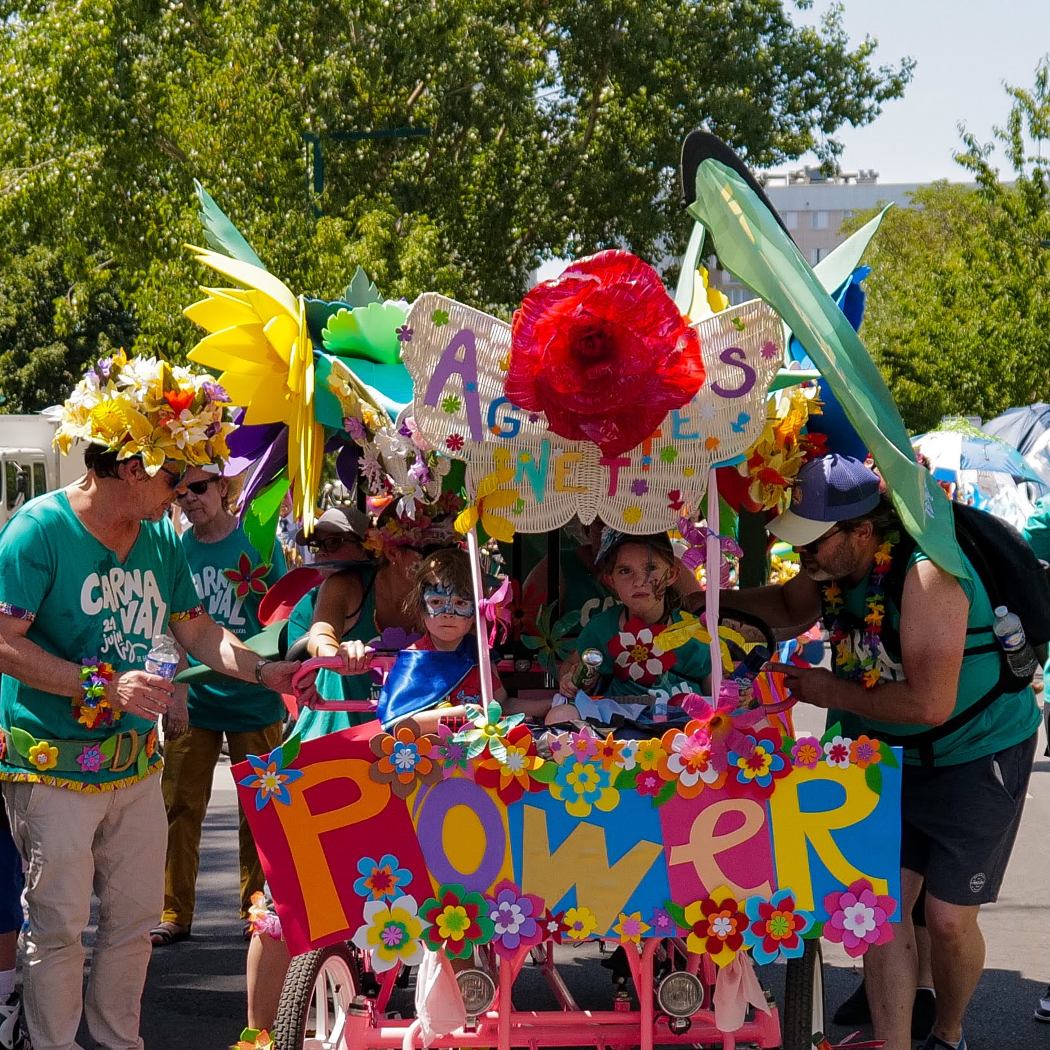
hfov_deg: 23.3
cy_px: 620
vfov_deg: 23.3
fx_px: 2540
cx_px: 617
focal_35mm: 74
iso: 800
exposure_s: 1/3200
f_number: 4.5
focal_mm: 24
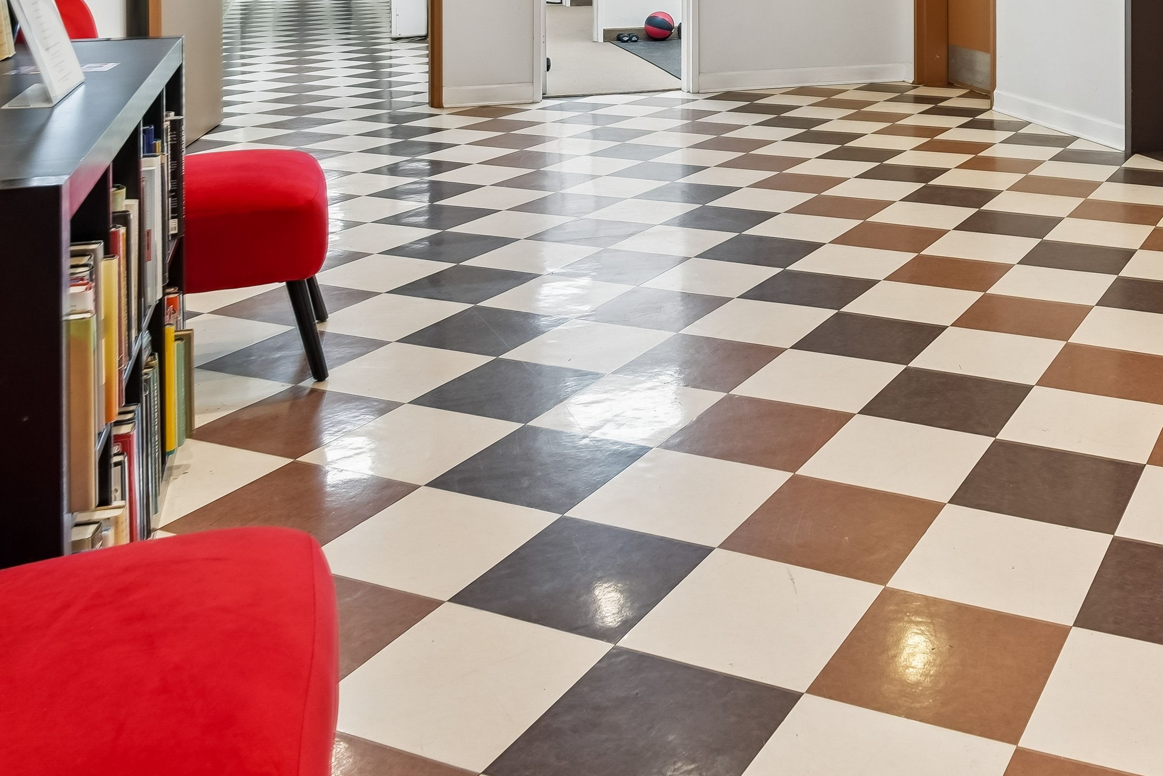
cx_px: 882
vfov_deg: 31.0
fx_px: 1260
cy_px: -51
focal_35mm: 39
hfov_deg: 47.6
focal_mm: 16
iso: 400
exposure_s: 1/4
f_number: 8
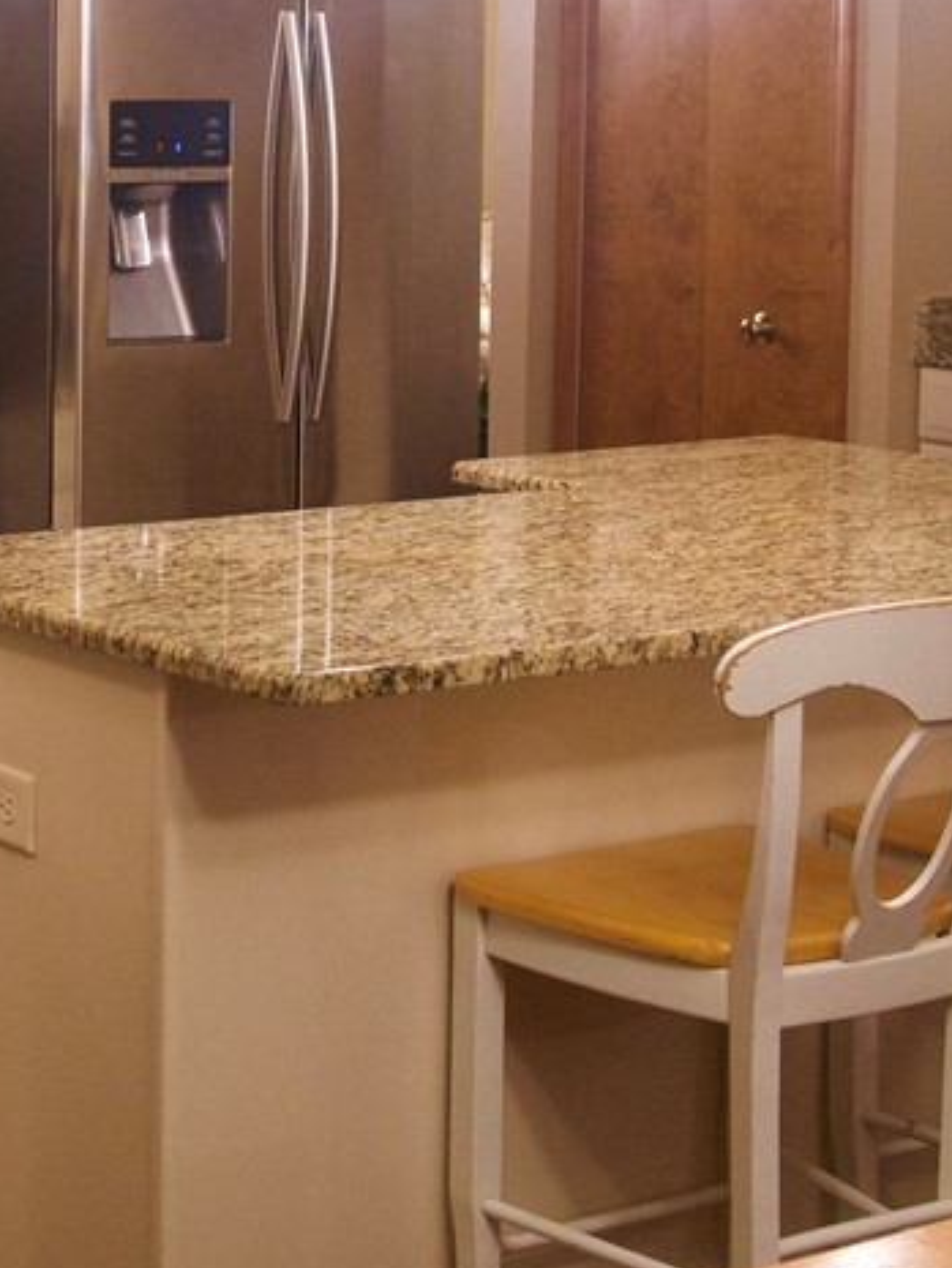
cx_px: -113
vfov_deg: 21.9
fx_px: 3225
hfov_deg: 16.3
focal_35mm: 88
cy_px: 240
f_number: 4.5
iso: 1600
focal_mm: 20
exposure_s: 1/60
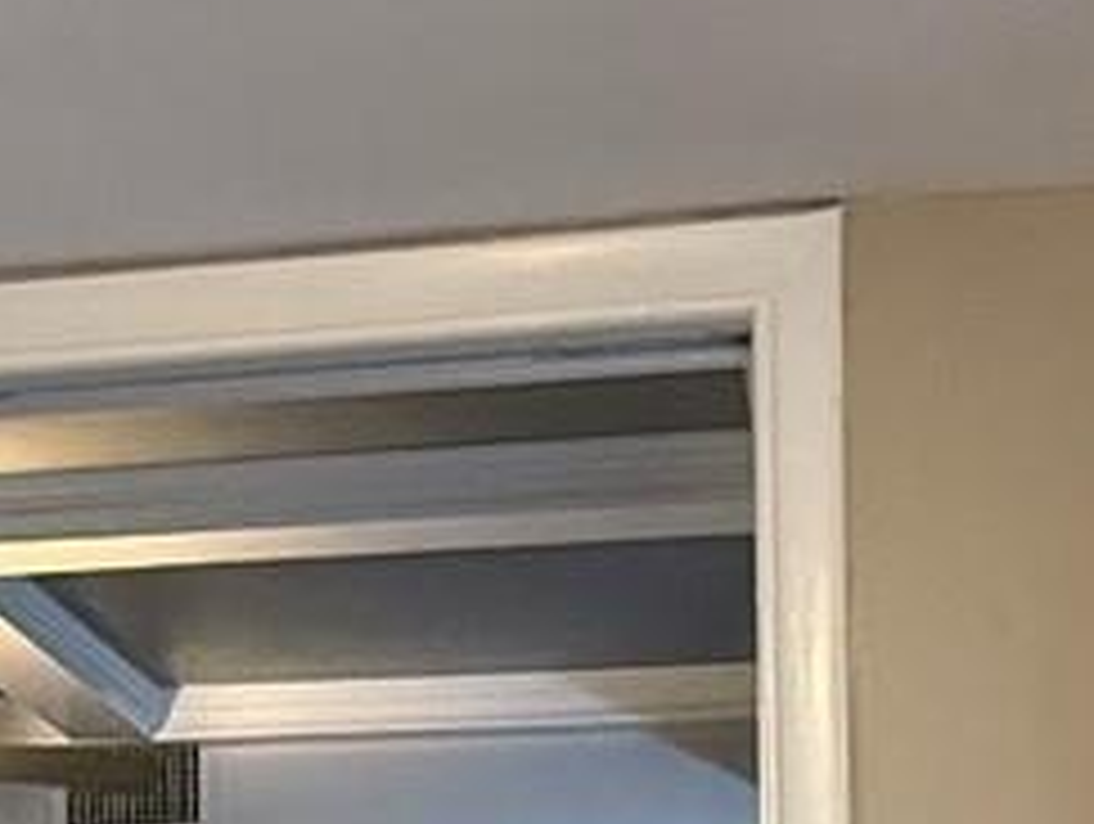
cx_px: 279
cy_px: 1261
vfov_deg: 14.9
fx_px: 2912
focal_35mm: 92
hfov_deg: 21.1
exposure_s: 1/60
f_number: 2.2
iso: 320
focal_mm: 2.22
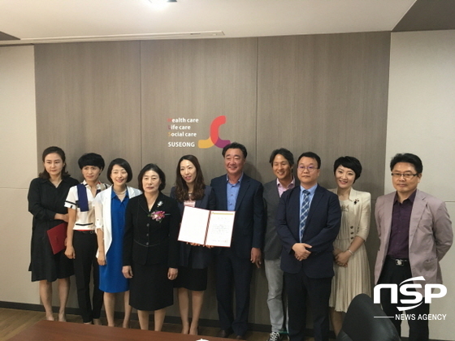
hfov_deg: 61.7
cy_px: 170
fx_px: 381
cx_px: 228
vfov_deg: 48.2
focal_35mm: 29
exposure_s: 1/30
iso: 100
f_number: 2.2
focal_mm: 4.15
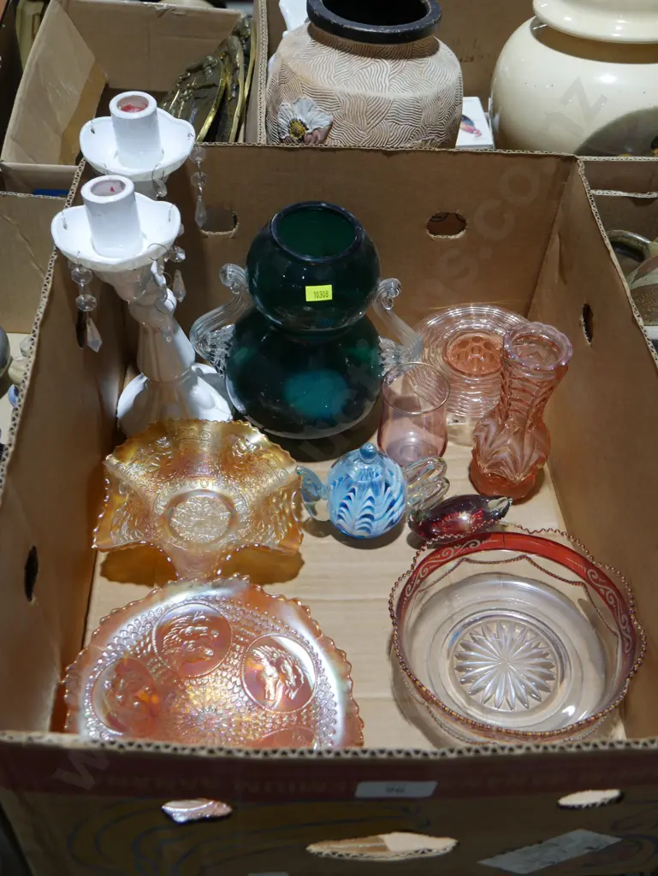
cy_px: 438
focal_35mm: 36
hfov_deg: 39.7
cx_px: 329
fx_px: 912
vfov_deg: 51.3
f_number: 4
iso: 200
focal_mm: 18
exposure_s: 1/60
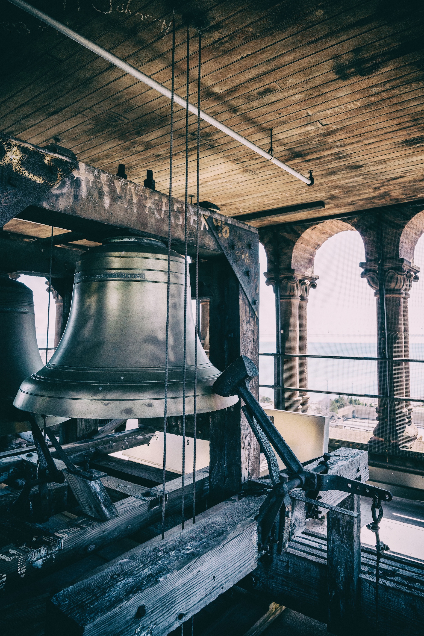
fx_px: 424
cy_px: 318
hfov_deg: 53.1
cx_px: 212
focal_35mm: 24
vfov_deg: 73.7
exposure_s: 1/500
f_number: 6.3
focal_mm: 24
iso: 800
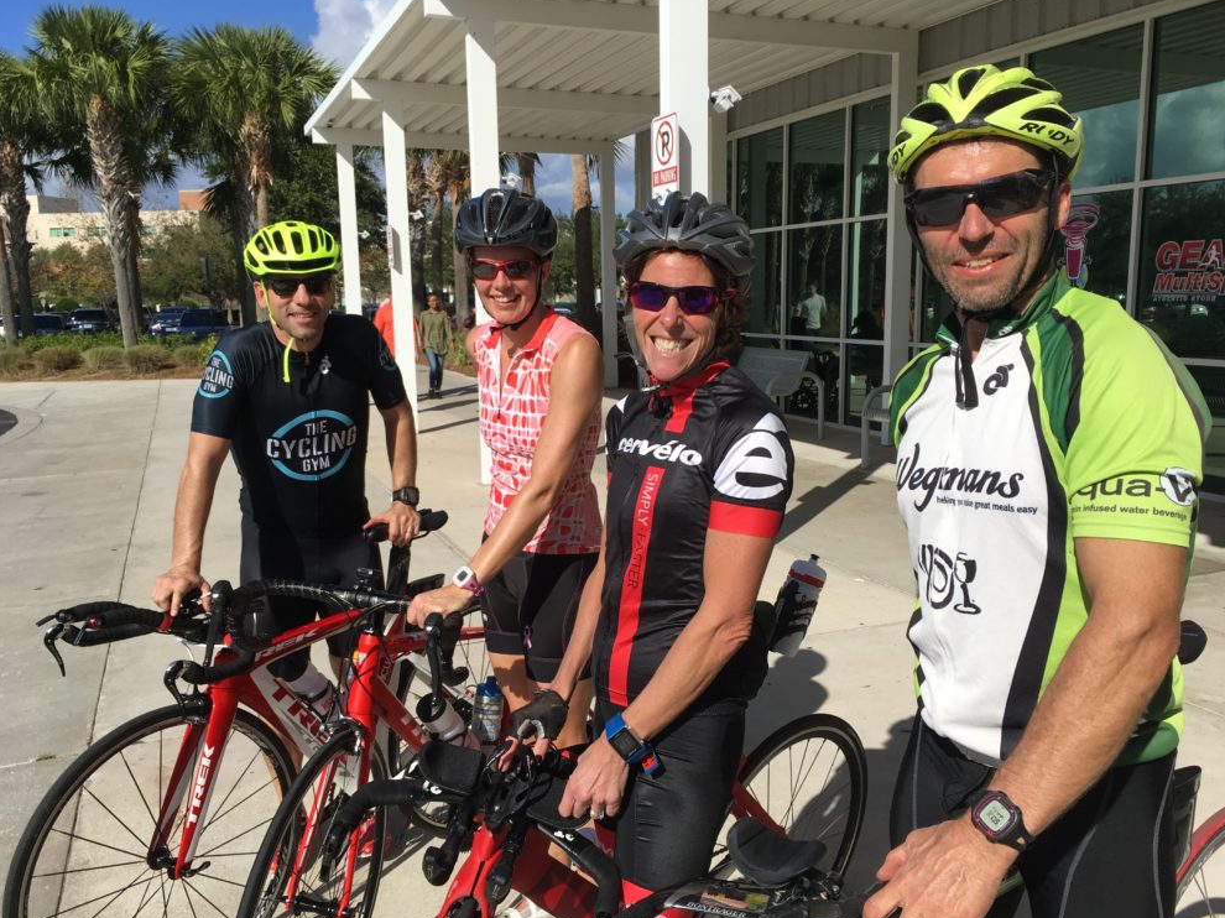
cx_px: 611
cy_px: 468
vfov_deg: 46.8
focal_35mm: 30
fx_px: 1061
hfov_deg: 60.0
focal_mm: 4.15
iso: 25
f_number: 2.2
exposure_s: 1/1972
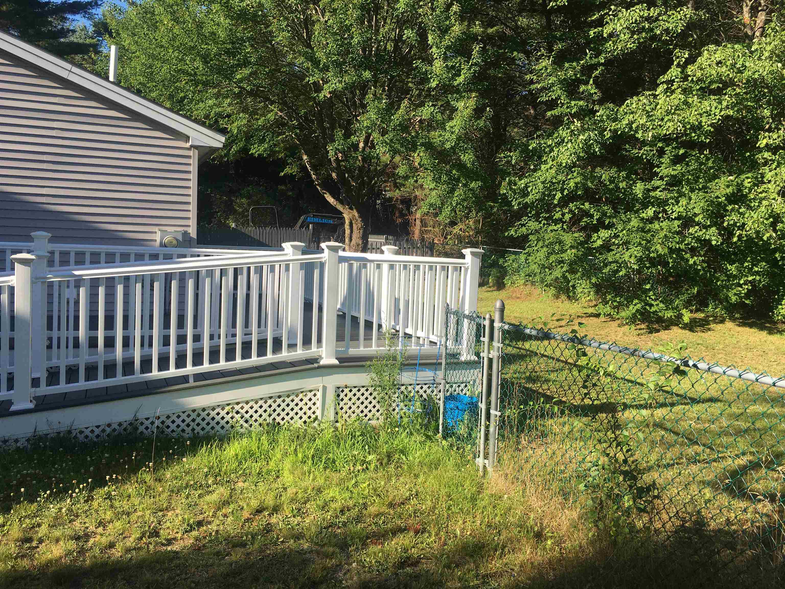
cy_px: 294
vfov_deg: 48.2
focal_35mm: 29
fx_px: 658
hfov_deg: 61.7
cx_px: 392
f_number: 2.2
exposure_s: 1/705
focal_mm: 4.15
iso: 25
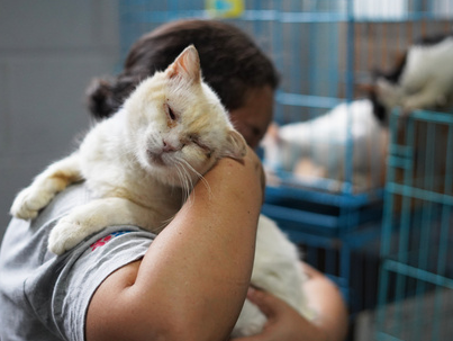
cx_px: 256
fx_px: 799
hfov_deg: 31.6
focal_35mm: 61
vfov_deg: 24.1
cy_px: 181
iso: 3200
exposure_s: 1/500
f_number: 2
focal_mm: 50
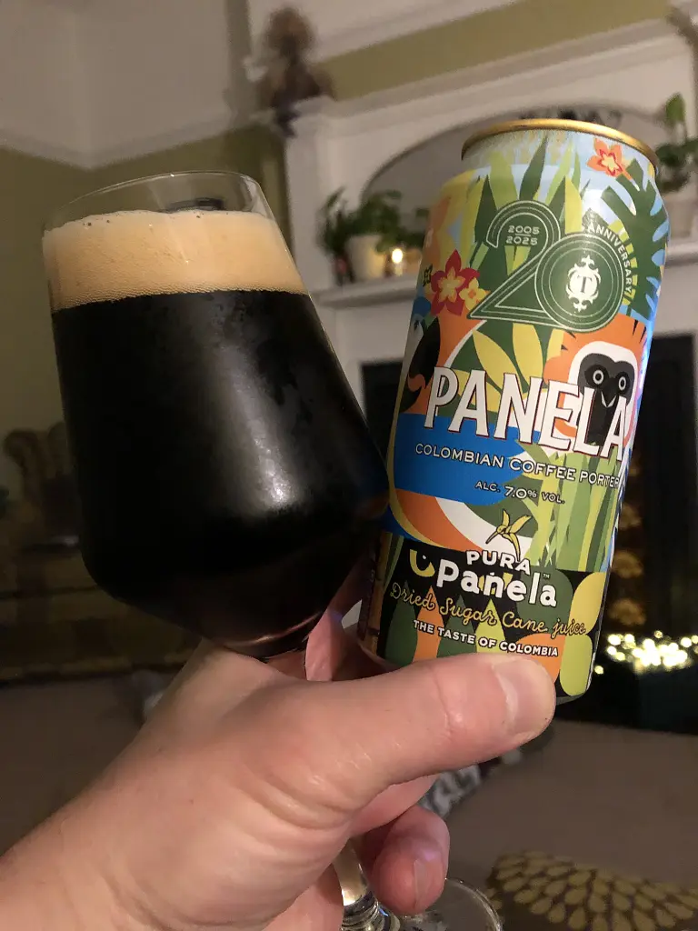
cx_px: 349
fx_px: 753
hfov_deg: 49.7
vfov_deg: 63.4
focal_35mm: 28
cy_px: 466
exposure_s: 1/4
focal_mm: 3.99
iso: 125
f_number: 1.8
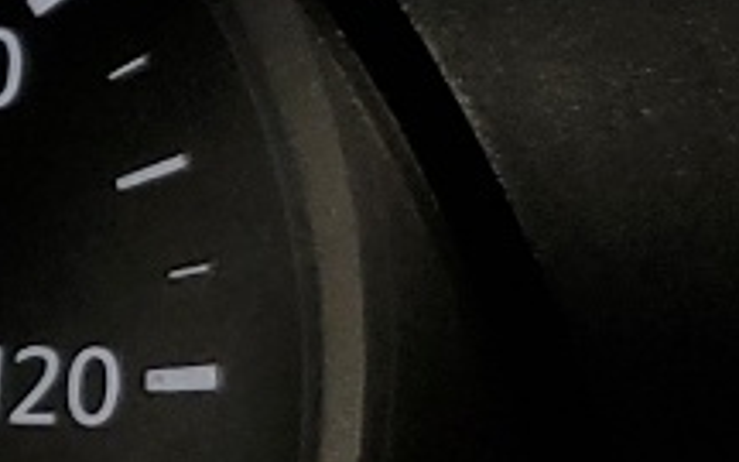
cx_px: -1988
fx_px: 4109
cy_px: 198
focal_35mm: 204
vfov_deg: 6.4
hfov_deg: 7.8
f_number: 1.5
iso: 61
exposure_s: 1/120
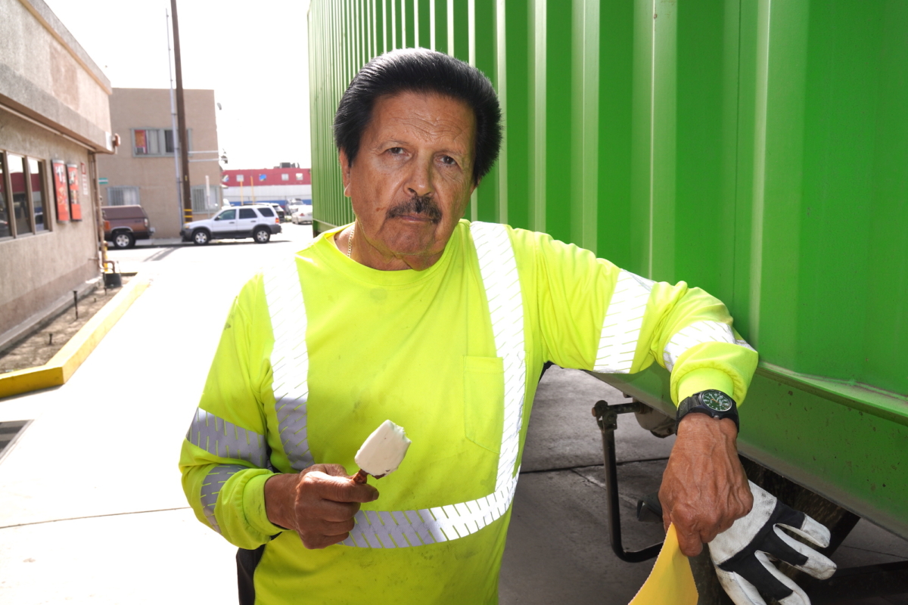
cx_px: 454
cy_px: 302
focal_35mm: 28
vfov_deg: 45.7
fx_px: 719
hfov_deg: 64.6
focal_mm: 19
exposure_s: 1/160
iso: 100
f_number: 8
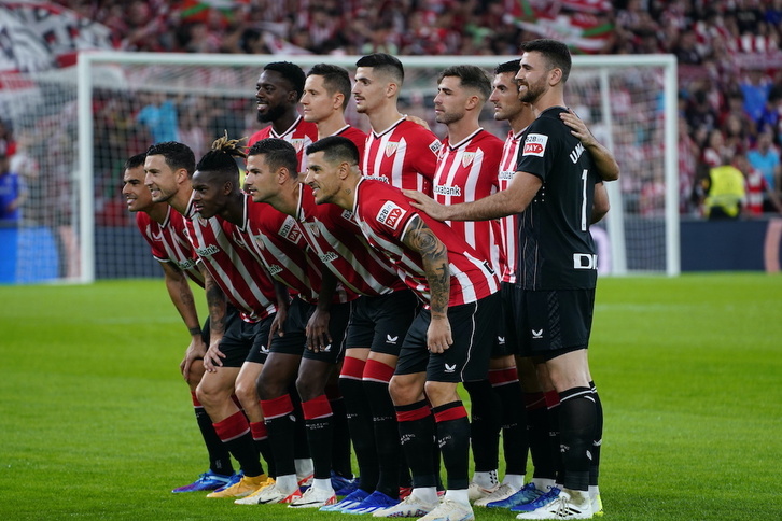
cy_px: 260
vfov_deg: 4.4
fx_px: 6712
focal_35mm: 309
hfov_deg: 6.7
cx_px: 391
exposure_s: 1/250
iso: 1600
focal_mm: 309
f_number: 5.6
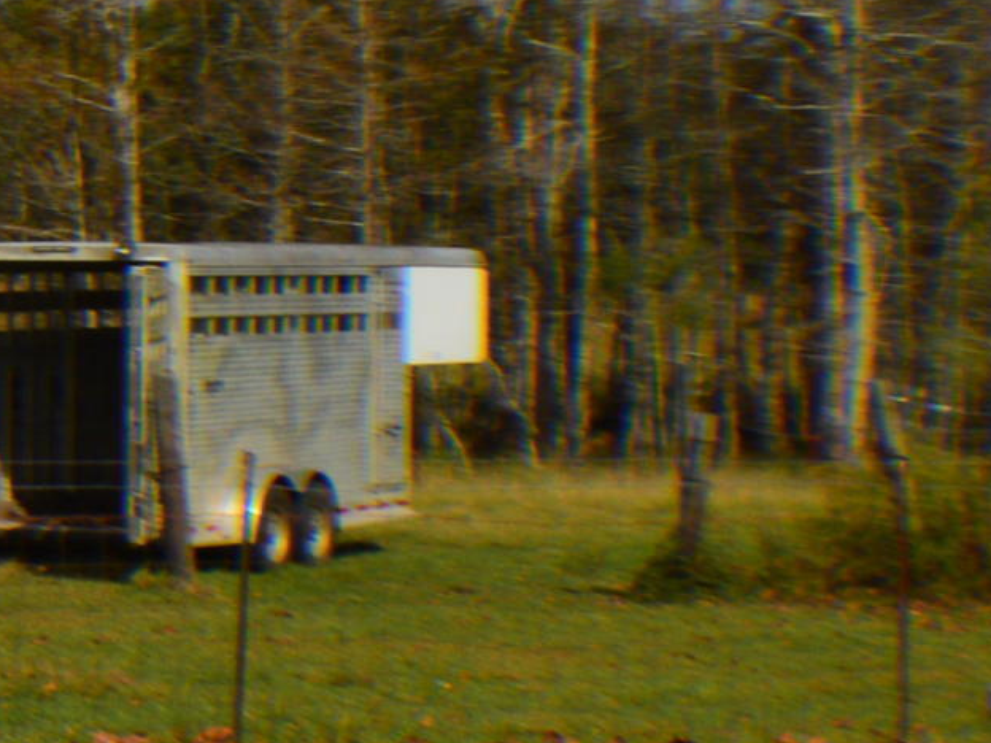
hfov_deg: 10.2
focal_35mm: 180
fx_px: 5153
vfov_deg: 8.2
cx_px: -939
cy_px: 30
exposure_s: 1/500
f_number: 11
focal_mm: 26
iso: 360
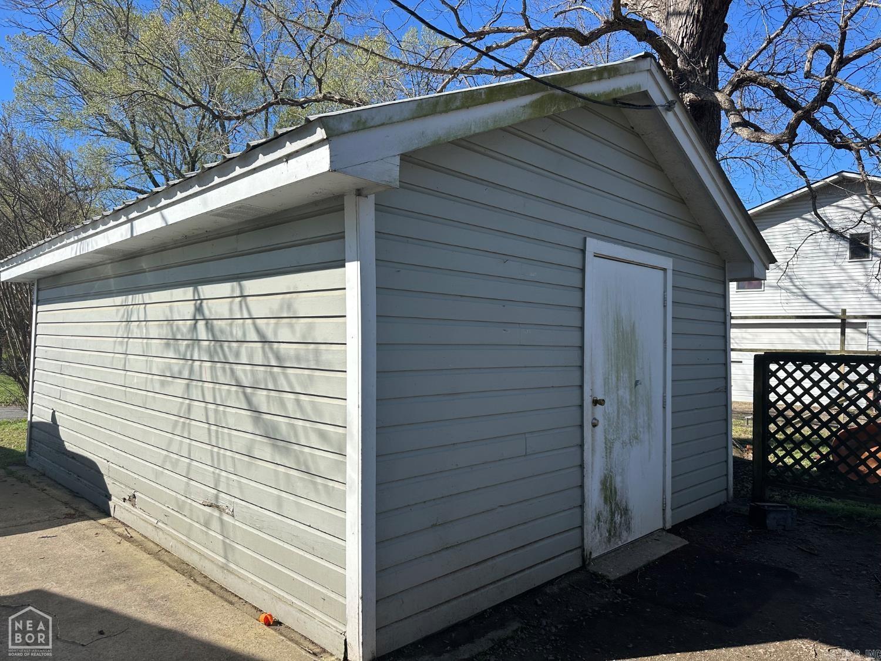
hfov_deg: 71.6
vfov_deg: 56.8
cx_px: 440
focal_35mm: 24
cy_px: 330
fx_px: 611
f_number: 1.78
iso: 80
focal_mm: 6.86
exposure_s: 1/4348
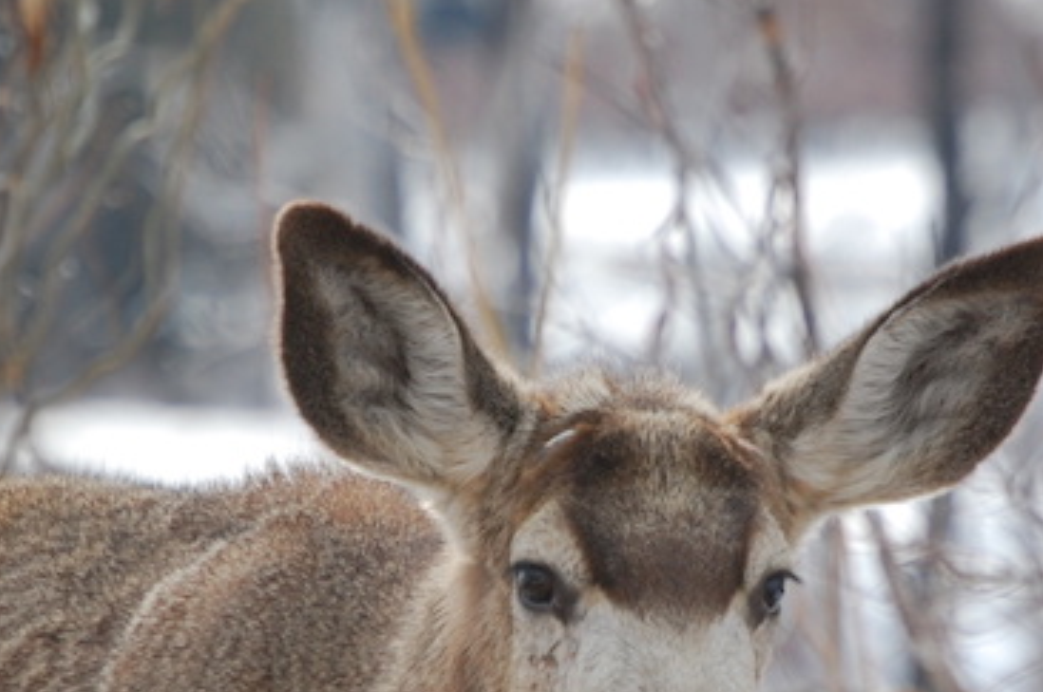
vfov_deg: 2.2
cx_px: 627
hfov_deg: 3.3
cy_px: 574
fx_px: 18026
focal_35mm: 623
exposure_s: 1/1250
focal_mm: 200
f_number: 5.6
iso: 400
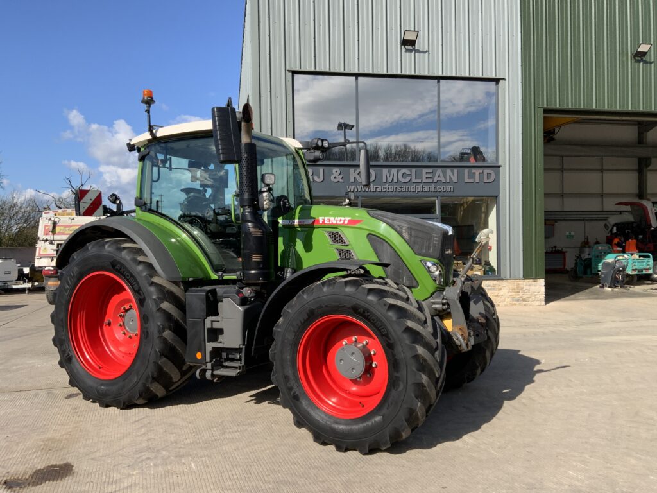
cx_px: 328
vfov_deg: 48.2
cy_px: 246
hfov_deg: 61.7
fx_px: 550
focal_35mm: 29
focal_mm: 3
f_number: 1.8
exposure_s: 1/1490
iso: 16
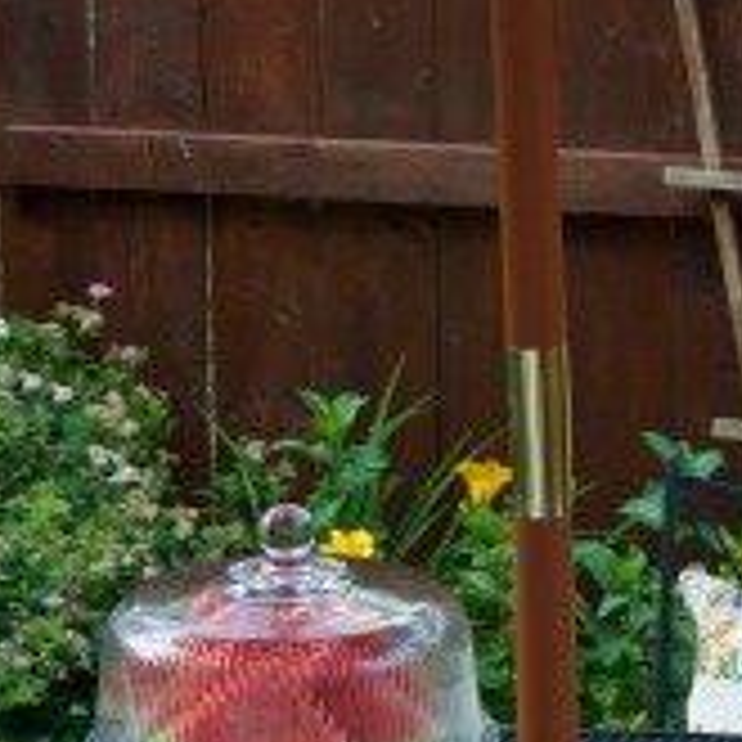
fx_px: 4826
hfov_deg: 8.7
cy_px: 429
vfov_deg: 8.8
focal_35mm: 199
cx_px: 938
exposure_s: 1/15
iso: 100
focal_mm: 44
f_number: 10
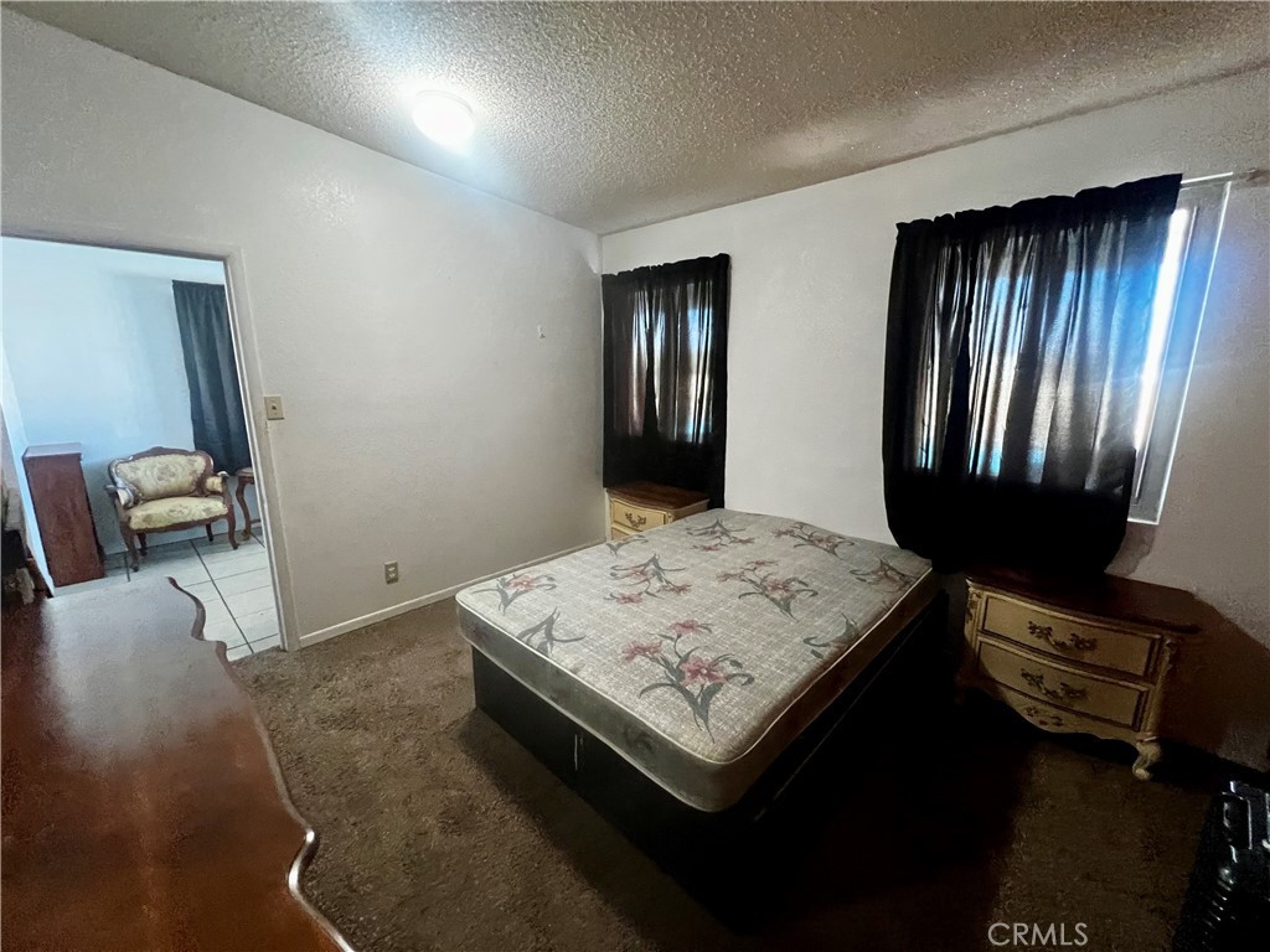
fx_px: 477
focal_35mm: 13
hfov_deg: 106.2
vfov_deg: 89.9
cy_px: 476
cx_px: 635
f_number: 1.8
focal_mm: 1.57
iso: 640
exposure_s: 1/60
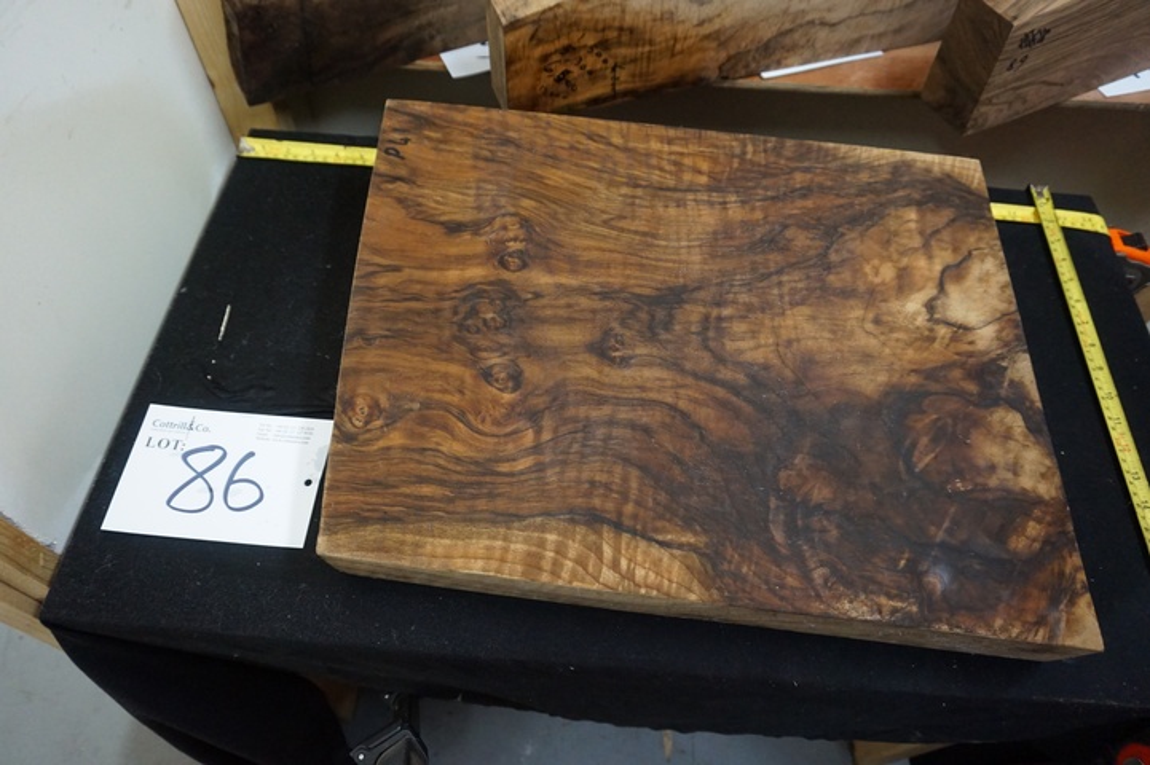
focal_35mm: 24
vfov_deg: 53.1
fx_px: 766
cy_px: 382
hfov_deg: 73.8
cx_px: 575
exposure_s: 1/160
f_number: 3.5
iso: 2000
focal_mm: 16
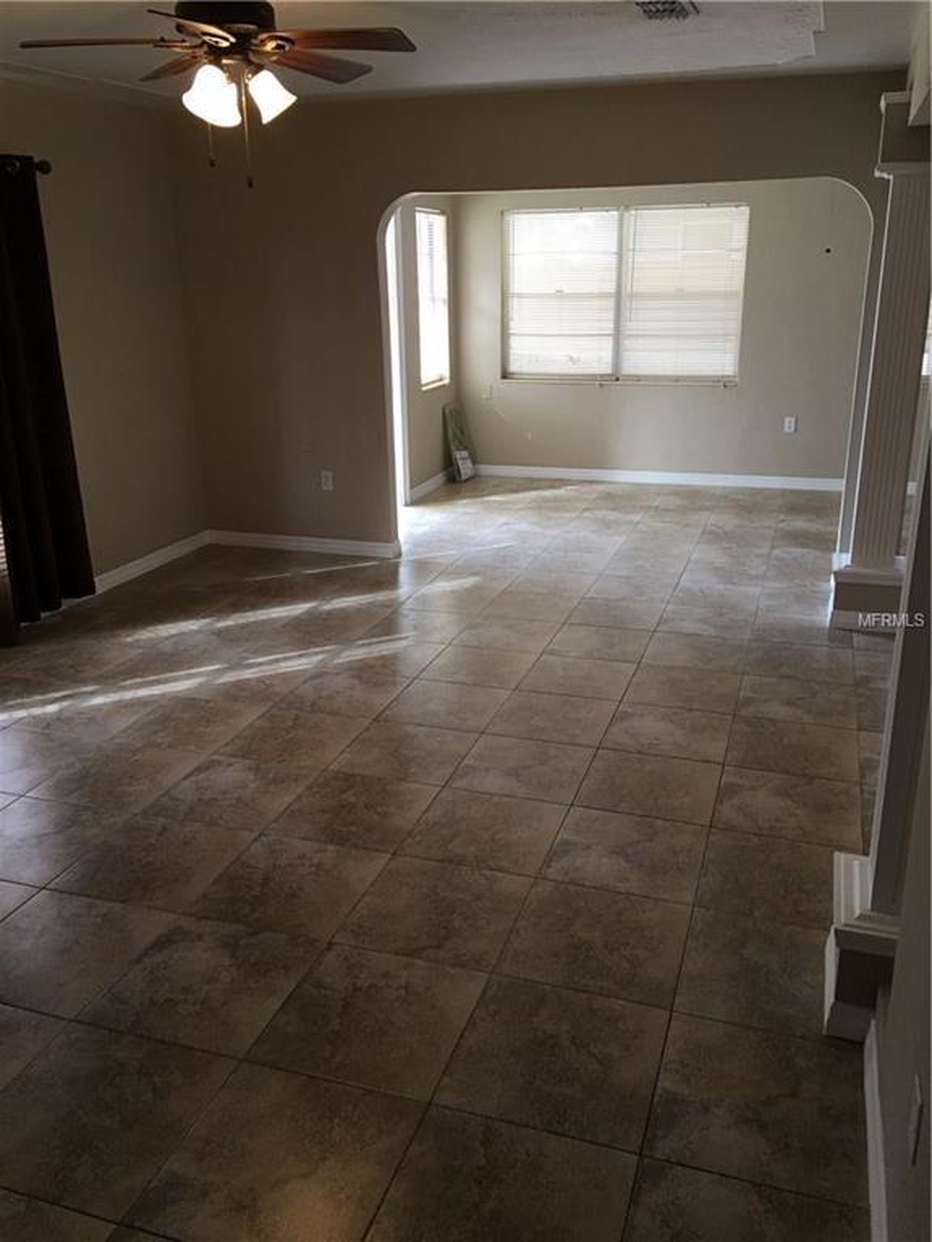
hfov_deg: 48.2
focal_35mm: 29
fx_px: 1041
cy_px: 621
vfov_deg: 61.7
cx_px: 466
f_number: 2.2
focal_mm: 4.15
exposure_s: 1/30
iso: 40
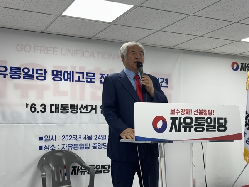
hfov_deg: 39.7
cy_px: 94
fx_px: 345
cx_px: 124
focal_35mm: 48
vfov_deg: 30.3
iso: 64
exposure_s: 1/151
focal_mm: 6.76
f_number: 1.78
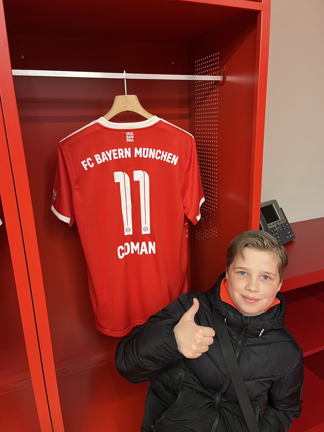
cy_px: 216
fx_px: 324
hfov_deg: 53.1
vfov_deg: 67.3
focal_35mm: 26
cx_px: 162
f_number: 1.6
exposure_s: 1/53
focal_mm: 5.1
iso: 80
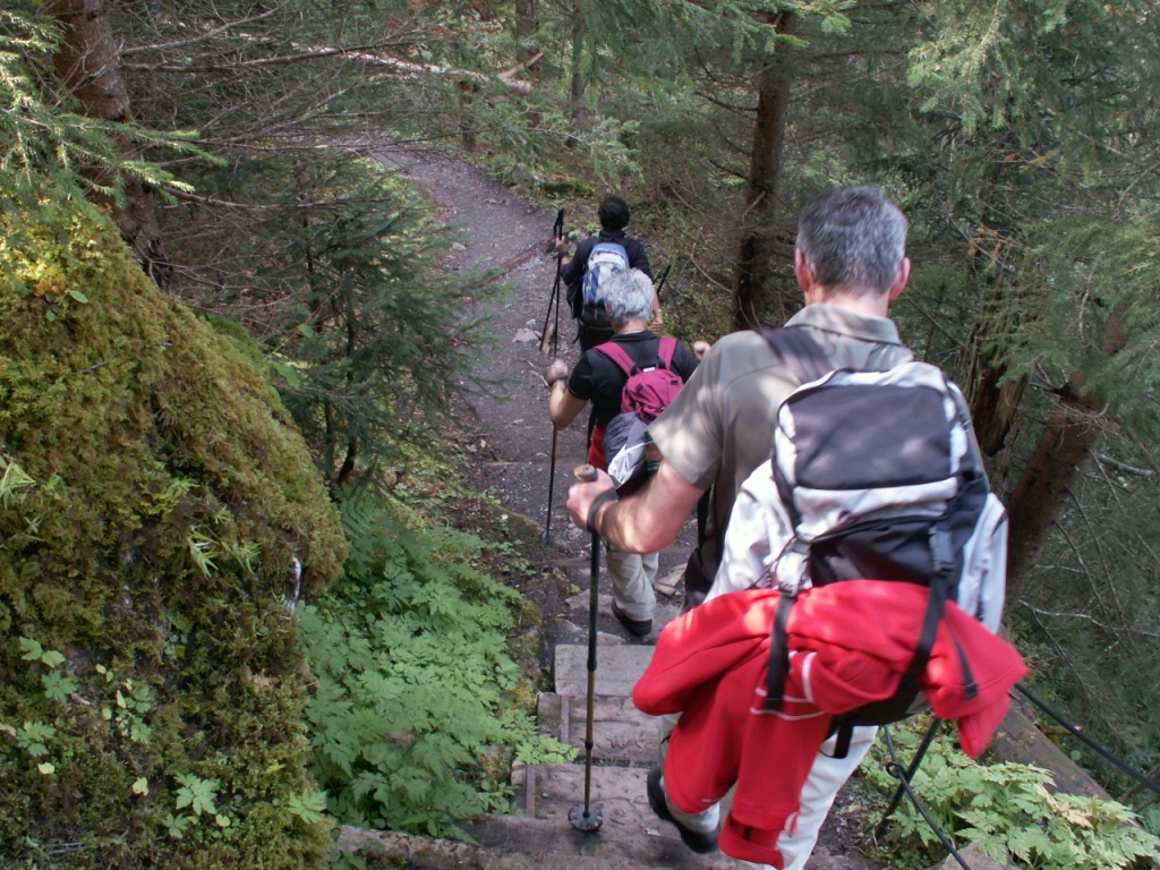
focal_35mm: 35
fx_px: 1173
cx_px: 580
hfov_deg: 52.6
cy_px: 435
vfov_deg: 40.7
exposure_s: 1/40
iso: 64
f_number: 2.8
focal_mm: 5.86
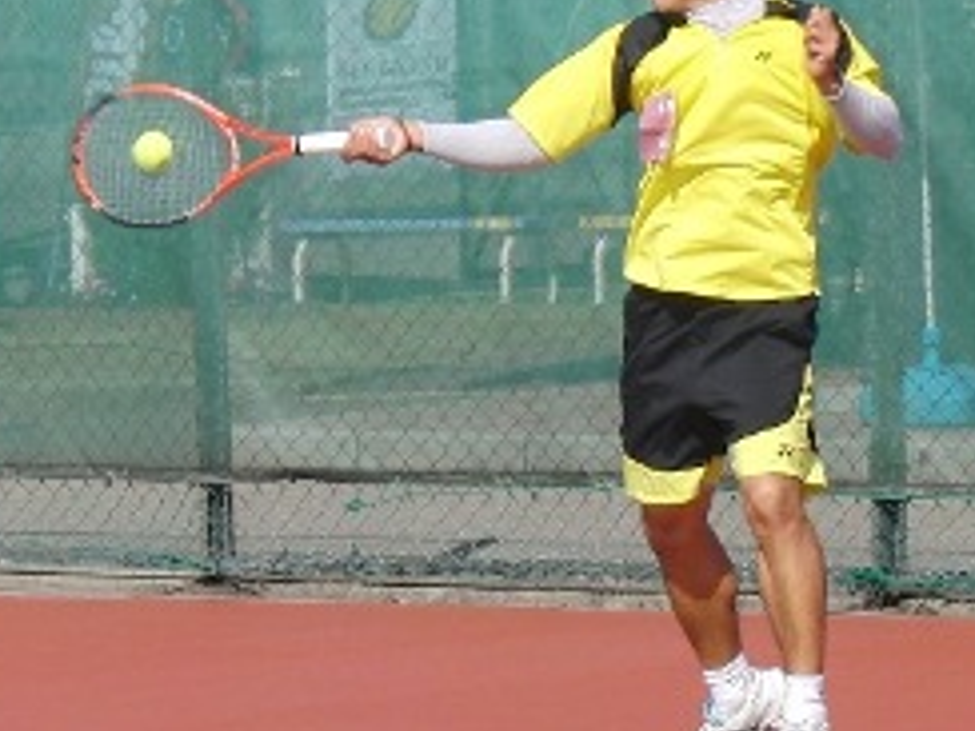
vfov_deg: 4.8
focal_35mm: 307
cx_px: 579
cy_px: 292
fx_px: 8647
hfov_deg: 6.5
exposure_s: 1/800
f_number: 4.1
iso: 100
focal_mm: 20.8
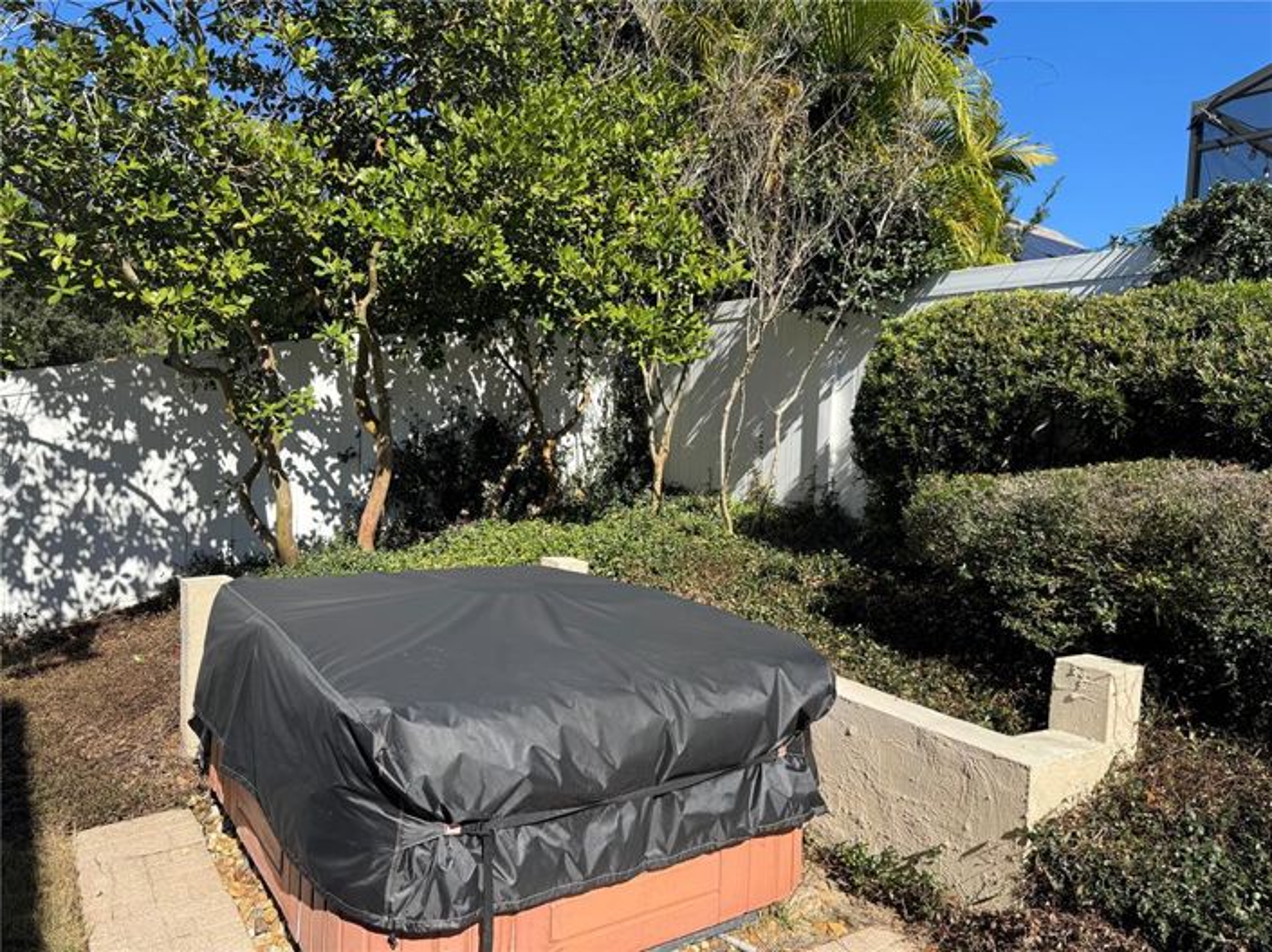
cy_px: 476
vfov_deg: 56.8
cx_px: 636
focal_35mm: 24
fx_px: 881
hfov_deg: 71.6
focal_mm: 6.76
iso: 80
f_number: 1.78
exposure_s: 1/2604
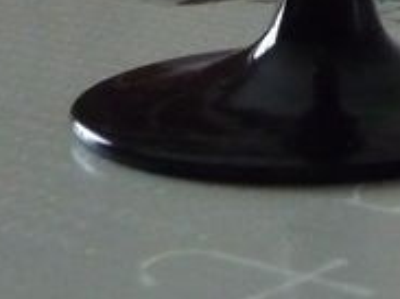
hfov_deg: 12.1
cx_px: 654
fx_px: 1767
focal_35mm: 153
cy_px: -432
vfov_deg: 8.7
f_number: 3.3
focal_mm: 4.7
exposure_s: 1/30
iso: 800
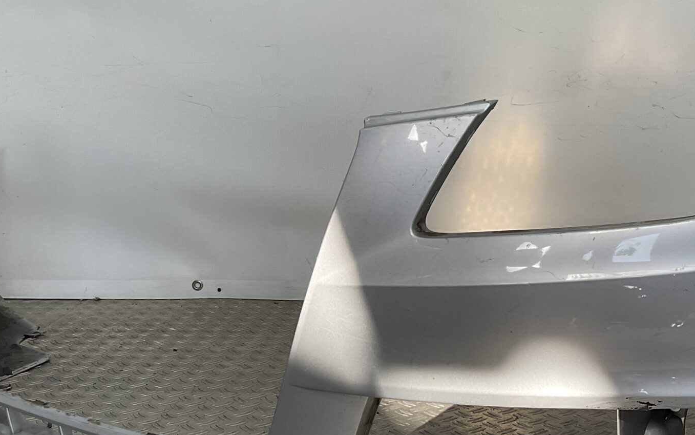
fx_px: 1099
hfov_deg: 35.1
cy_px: 204
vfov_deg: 22.4
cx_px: 387
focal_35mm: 58
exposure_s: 1/400
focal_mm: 3
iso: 16
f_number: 1.8
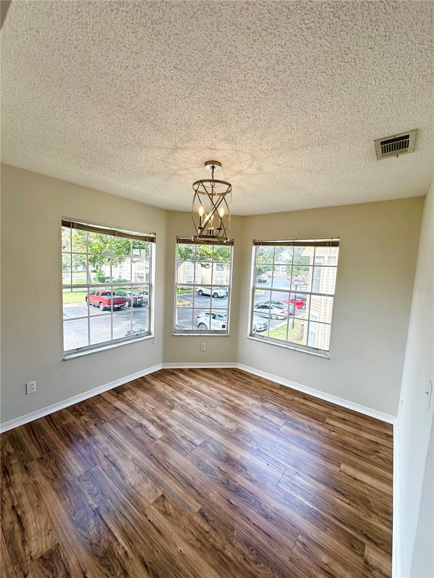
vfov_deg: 102.1
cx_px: 217
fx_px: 234
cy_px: 289
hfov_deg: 85.7
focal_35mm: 14
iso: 40
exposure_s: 1/167
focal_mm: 2.22
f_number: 2.2
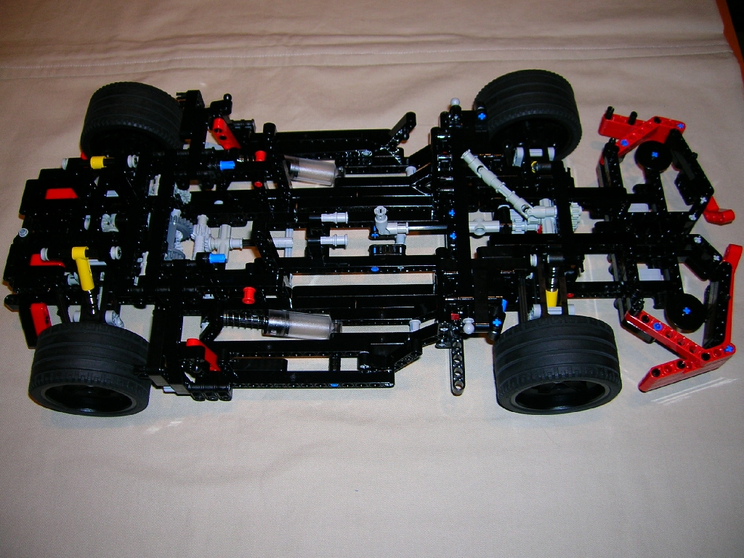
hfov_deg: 54.0
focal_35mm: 34
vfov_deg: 41.8
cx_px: 372
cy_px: 279
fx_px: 731
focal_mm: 5.7
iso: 50
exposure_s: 1/60.1
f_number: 2.9
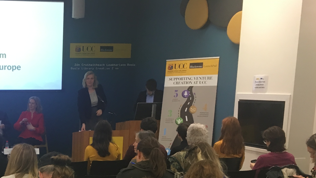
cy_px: 204
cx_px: 5
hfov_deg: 29.5
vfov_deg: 17.3
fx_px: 561
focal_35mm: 67
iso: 100
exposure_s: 1/33
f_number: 2.2
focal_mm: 4.15
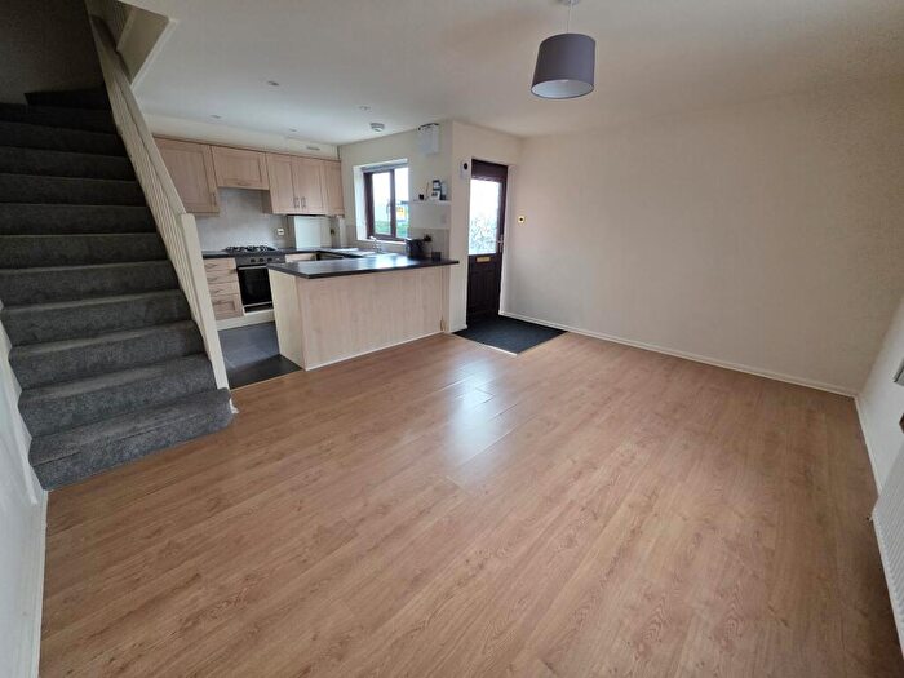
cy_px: 339
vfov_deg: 89.9
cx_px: 452
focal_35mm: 13
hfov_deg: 106.2
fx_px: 339
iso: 100
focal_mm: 2.2
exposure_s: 1/100
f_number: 1.9
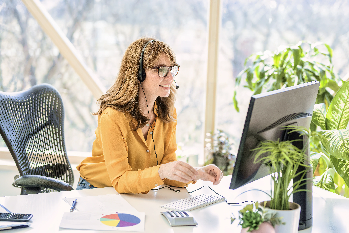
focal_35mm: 85
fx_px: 824
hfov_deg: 23.9
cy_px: 116
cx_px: 174
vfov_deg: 16.1
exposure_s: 1/160
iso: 100
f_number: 2.5
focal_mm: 85
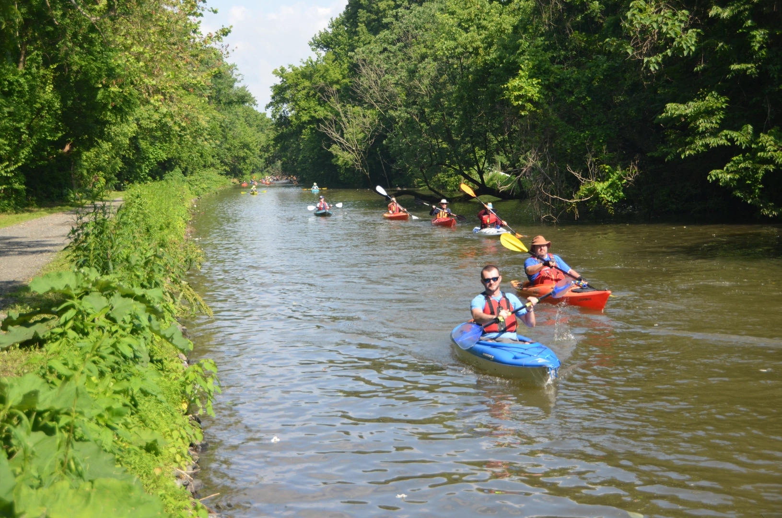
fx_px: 1138
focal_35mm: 52
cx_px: 391
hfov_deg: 37.9
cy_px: 259
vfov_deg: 25.6
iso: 400
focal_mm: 35
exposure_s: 1/1250
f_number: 5
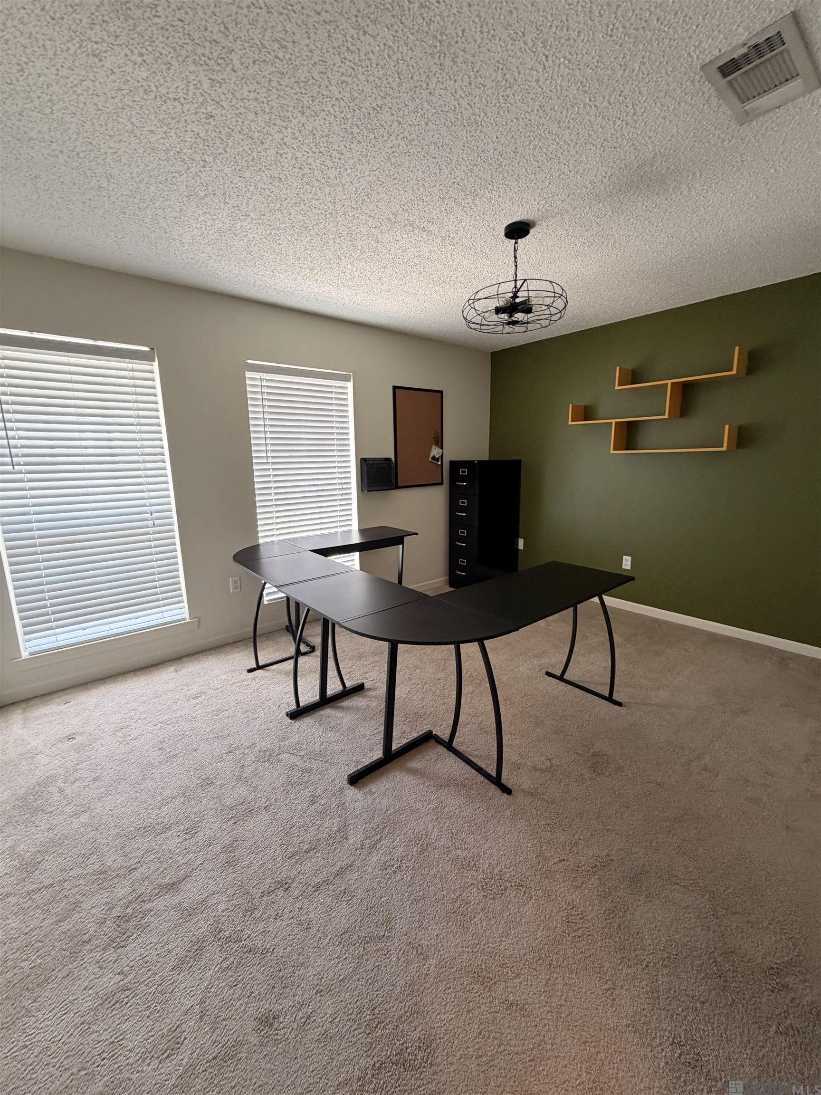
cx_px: 410
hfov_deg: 85.7
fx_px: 443
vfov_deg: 102.1
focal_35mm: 14
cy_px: 548
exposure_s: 1/109
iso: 320
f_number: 2.2
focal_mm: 2.22
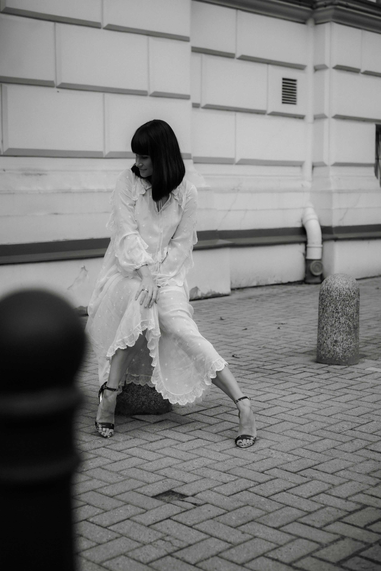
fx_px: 873
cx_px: 190
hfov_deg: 24.6
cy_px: 286
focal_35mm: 55
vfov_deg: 36.2
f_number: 3.5
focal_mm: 55
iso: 400
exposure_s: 1/800
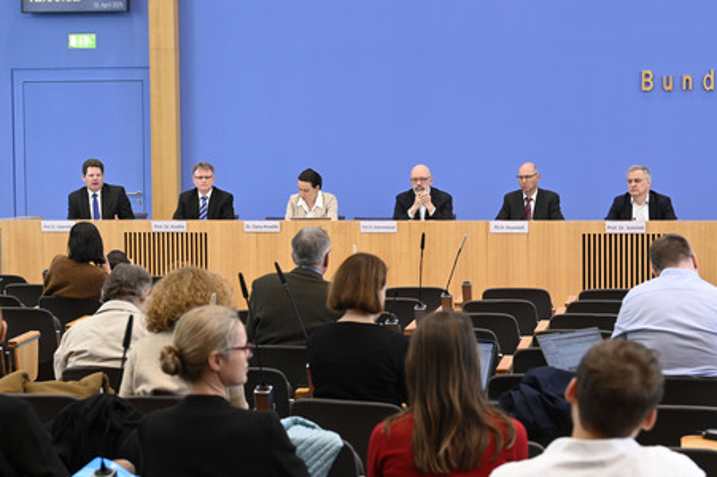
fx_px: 1712
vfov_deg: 15.9
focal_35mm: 86
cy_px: 238
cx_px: 358
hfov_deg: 23.7
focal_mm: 86
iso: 3200
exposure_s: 1/400
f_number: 6.3
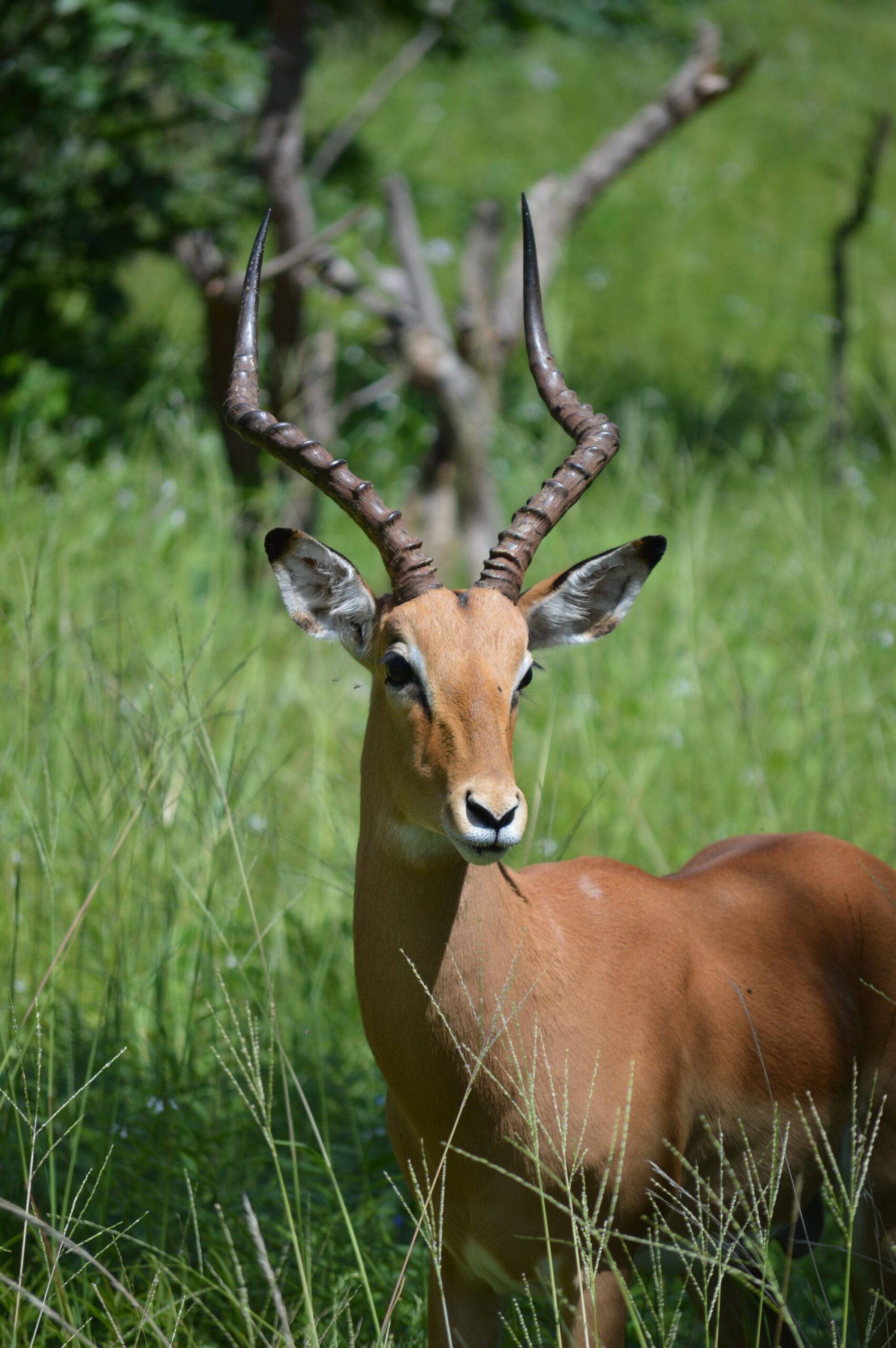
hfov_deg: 4.6
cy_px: 674
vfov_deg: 6.9
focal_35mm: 300
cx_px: 448
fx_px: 11220
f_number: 5.6
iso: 100
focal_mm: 200
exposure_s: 1/400
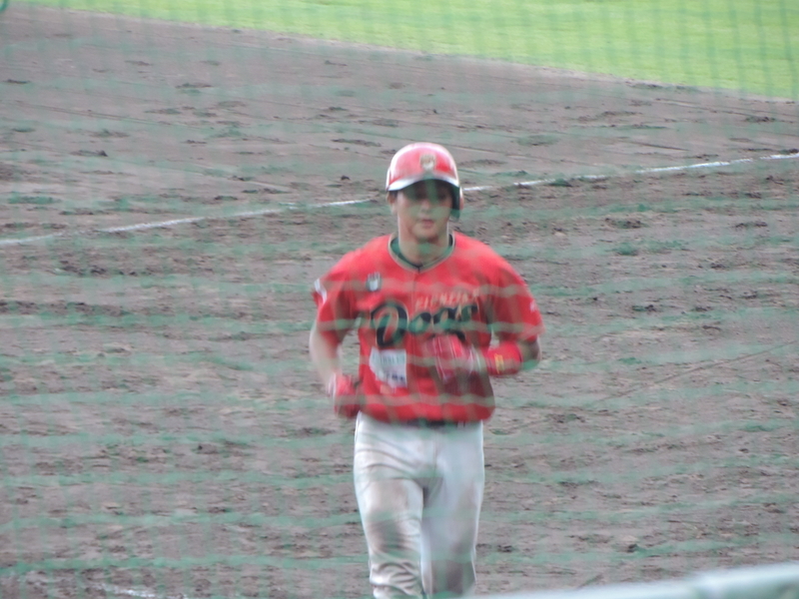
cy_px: 300
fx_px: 10848
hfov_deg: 4.2
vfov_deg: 3.2
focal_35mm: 470
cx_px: 400
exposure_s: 1/60
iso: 640
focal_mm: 83.8
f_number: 4.9
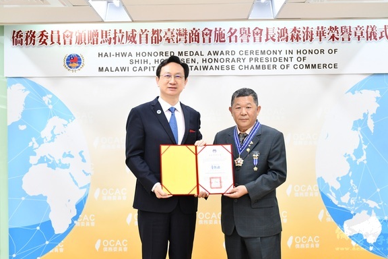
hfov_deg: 35.6
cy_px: 124
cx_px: 201
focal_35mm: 56
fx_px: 604
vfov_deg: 24.2
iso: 1600
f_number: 4.2
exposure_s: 1/80
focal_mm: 35
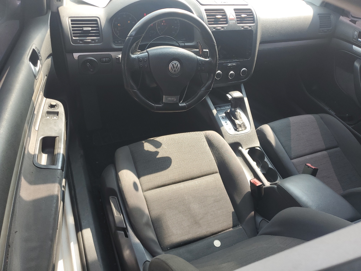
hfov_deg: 67.3
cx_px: 180
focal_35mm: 26
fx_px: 271
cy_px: 136
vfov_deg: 53.1
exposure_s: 1/286
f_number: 1.5
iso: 50
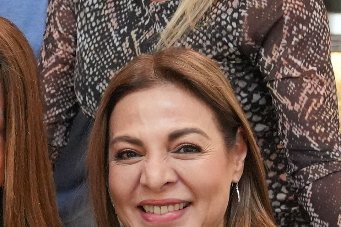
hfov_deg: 13.8
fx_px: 1364
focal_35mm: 144
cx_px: -70
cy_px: 201
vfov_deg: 9.5
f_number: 4
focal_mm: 30
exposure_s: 1/125
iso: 6400
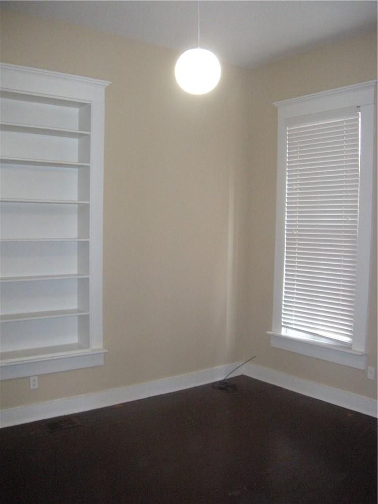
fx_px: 510
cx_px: 189
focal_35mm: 35
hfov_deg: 40.7
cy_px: 252
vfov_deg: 52.6
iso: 400
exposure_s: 1/30
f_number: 3.8
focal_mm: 5.9
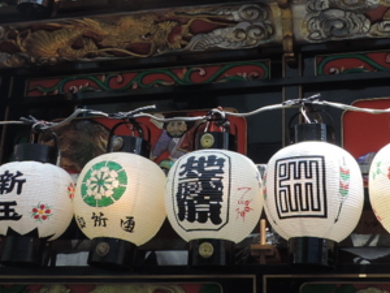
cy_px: 40
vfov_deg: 22.5
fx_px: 721
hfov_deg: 30.2
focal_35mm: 64
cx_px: 226
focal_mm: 4.3
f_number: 3
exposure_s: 1/250
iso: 80
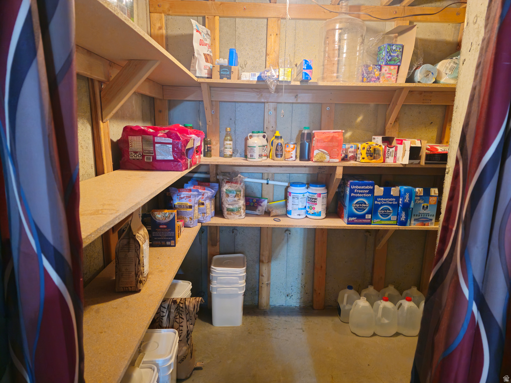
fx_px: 340
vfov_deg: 58.9
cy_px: 192
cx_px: 256
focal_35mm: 23
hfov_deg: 73.9
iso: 640
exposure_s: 1/40
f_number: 1.7
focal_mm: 6.3
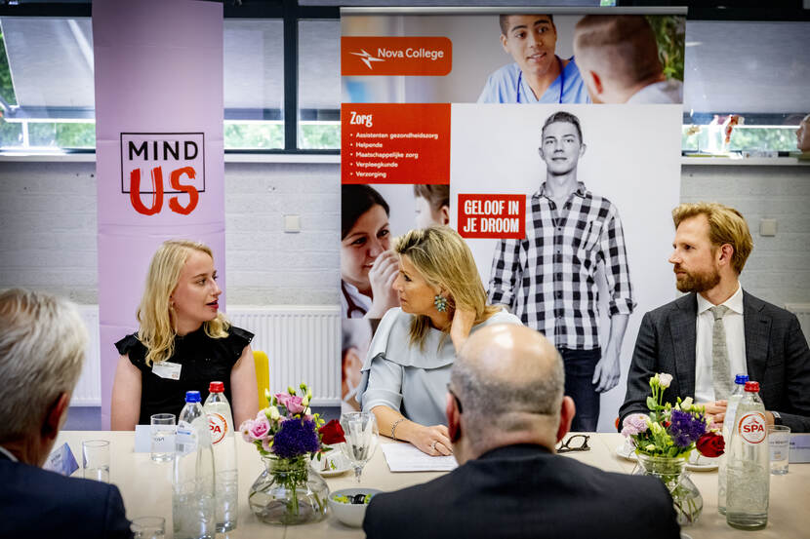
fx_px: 1282
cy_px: 270
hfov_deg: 35.1
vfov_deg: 23.8
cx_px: 405
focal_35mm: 57
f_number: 5
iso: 5000
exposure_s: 1/400
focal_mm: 57
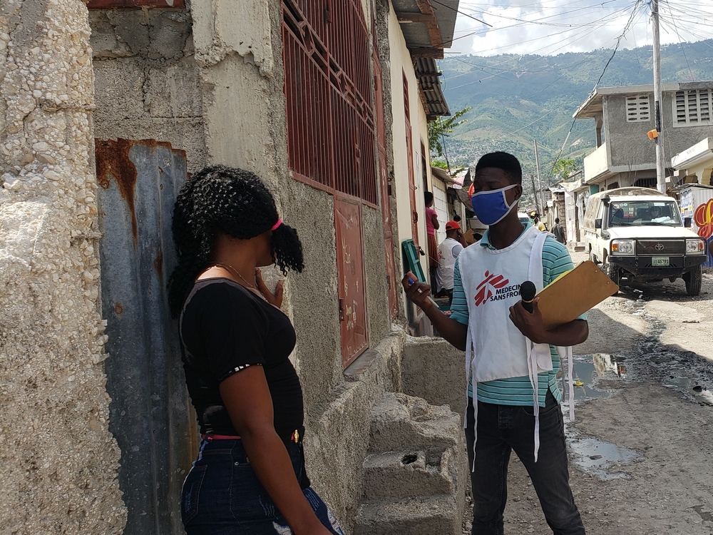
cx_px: 356
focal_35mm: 26
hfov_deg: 67.3
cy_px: 268
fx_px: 536
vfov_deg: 53.1
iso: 50
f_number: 2.4
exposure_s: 1/1067
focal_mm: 4.3
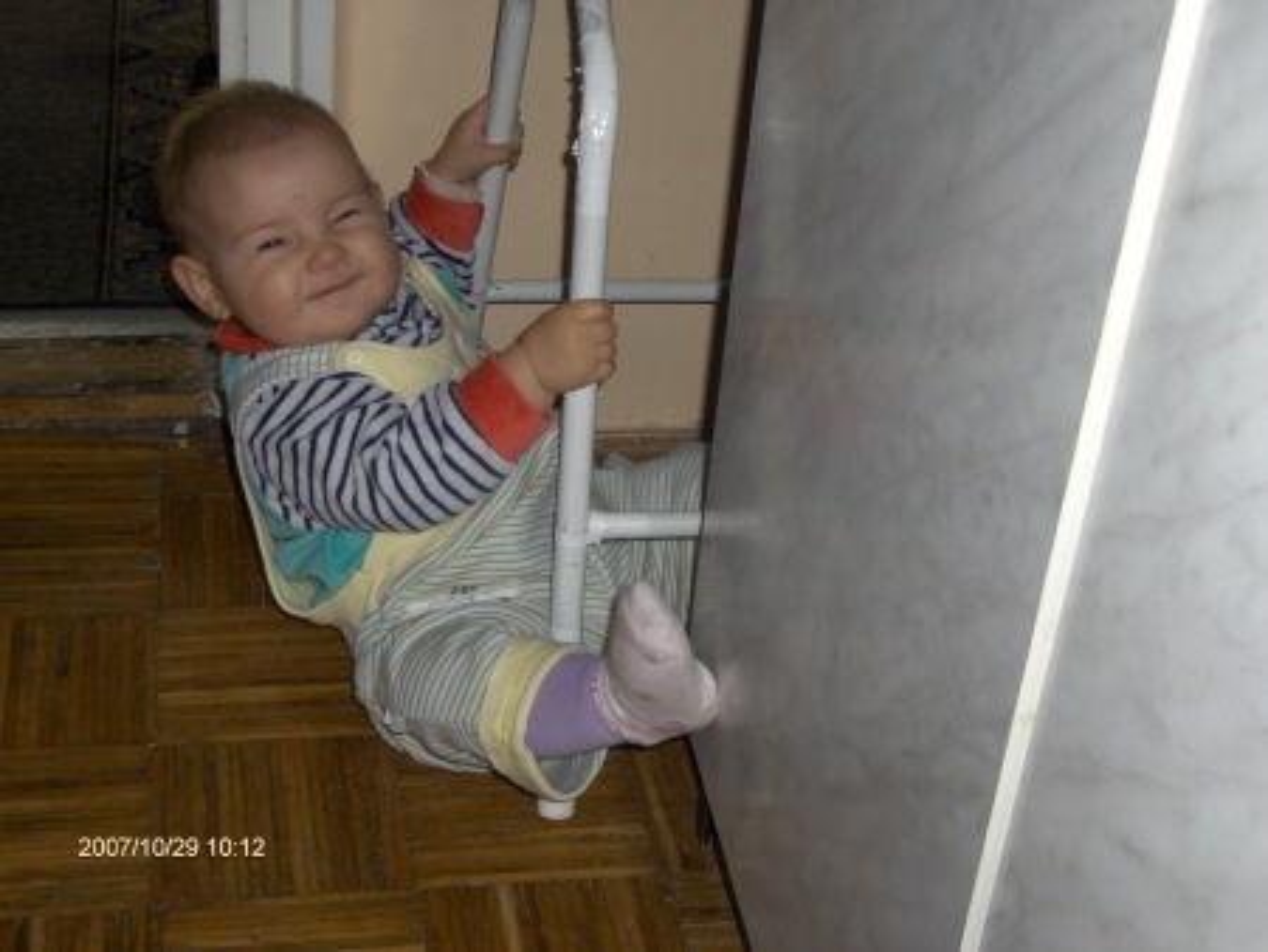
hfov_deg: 34.3
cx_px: 634
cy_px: 476
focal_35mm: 56
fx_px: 2052
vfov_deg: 26.1
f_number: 3.3
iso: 100
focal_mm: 9.19
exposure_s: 1/90
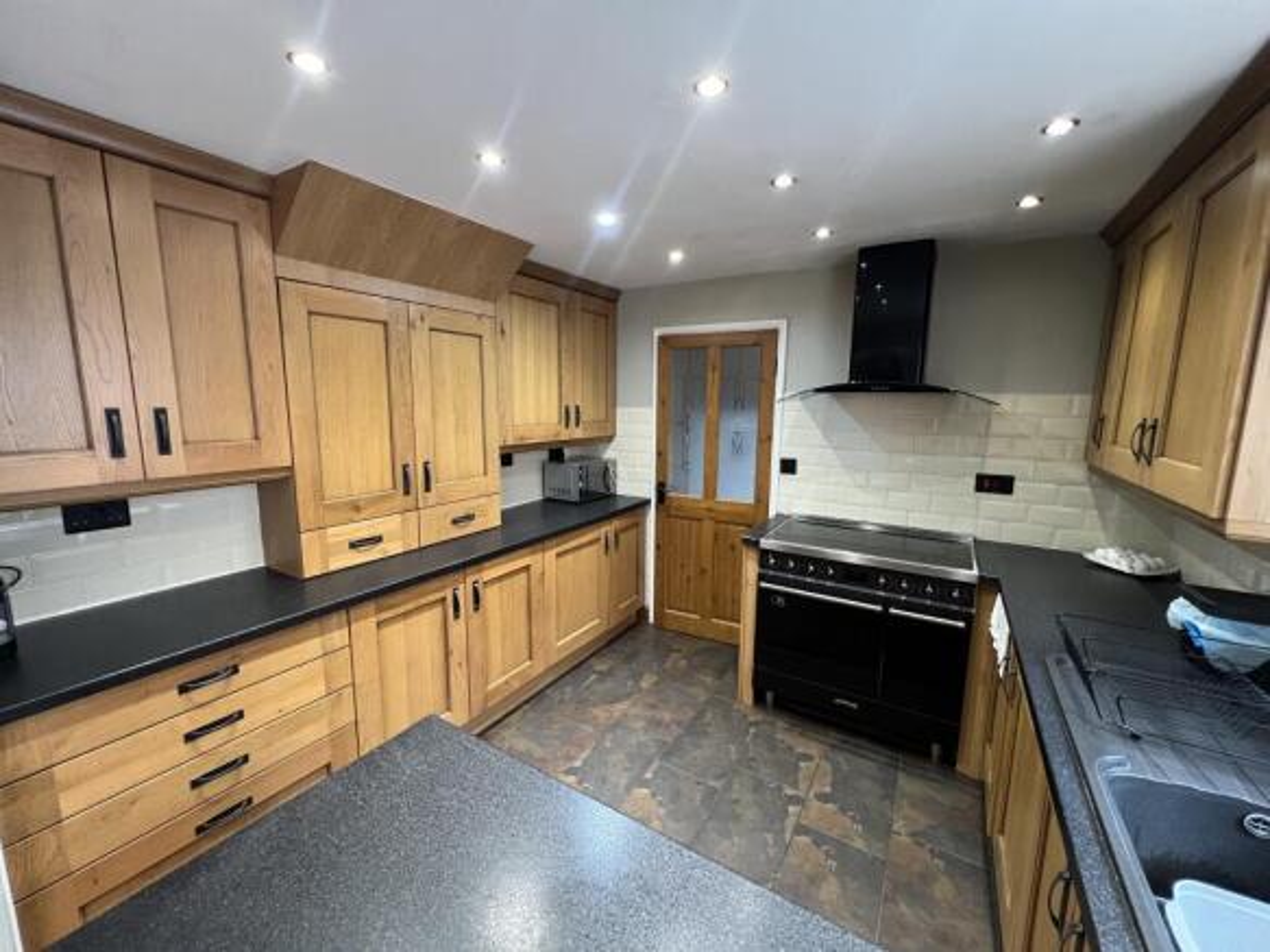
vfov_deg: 89.9
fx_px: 477
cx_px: 635
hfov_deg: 106.2
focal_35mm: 13
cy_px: 476
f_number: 1.8
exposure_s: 1/50
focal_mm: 1.57
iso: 500
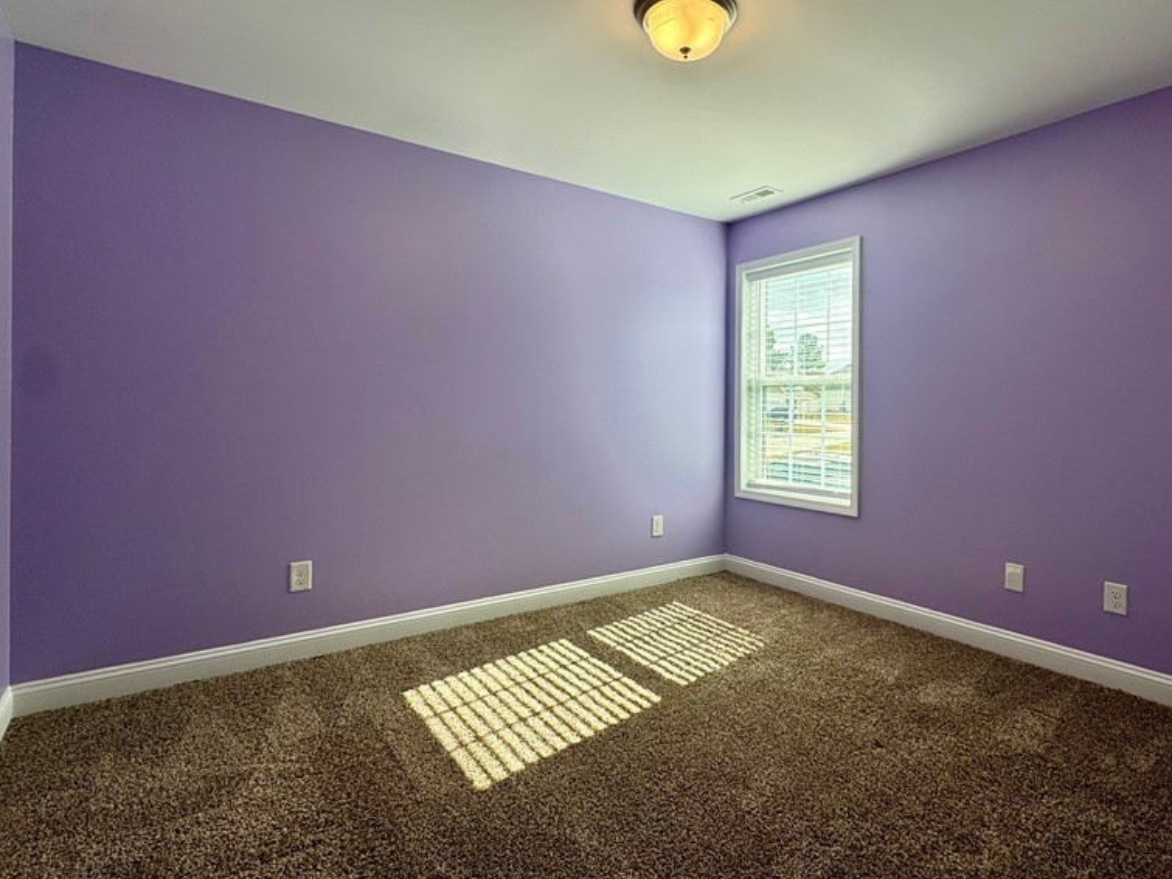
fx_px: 643
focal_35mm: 19
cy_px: 405
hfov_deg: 84.3
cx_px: 660
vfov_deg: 68.6
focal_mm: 2.22
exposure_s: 1/152
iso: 40
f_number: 2.2
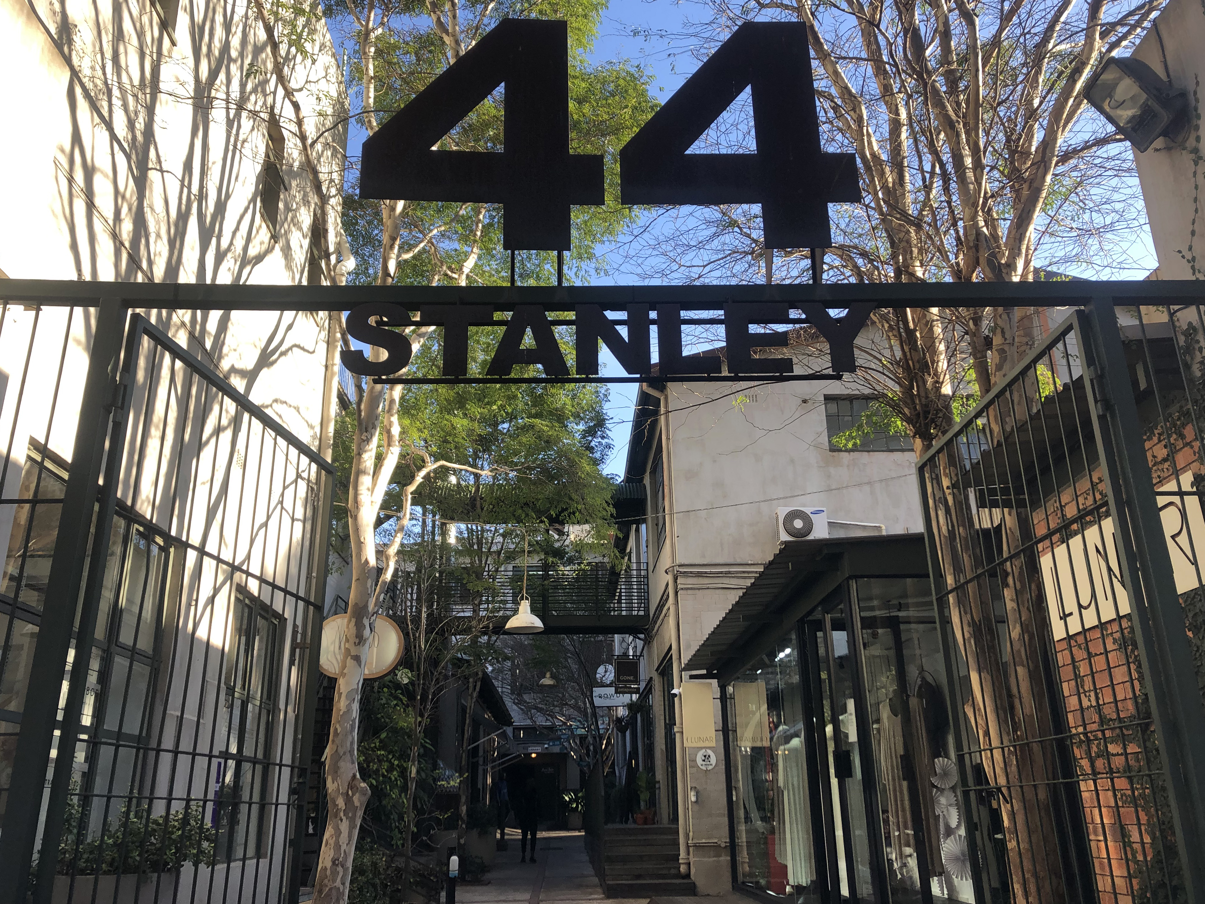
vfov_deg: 49.7
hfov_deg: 63.4
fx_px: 975
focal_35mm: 28
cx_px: 602
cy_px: 452
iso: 20
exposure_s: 1/322
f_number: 1.8
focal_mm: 3.99
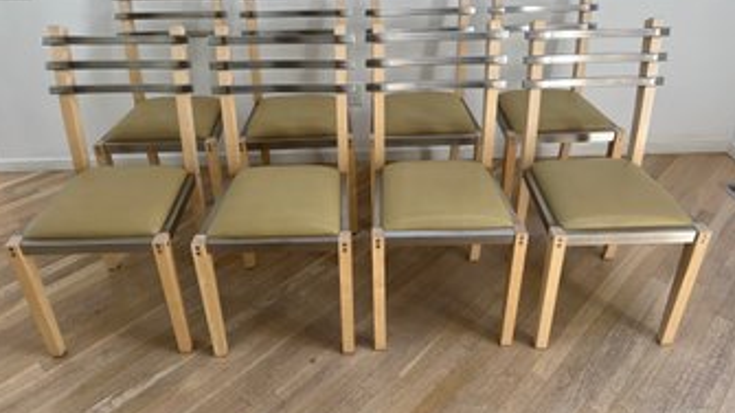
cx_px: 365
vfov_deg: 39.9
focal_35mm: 29
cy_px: 161
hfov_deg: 66.1
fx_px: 565
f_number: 1.5
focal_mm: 5.7
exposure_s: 1/221
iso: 40
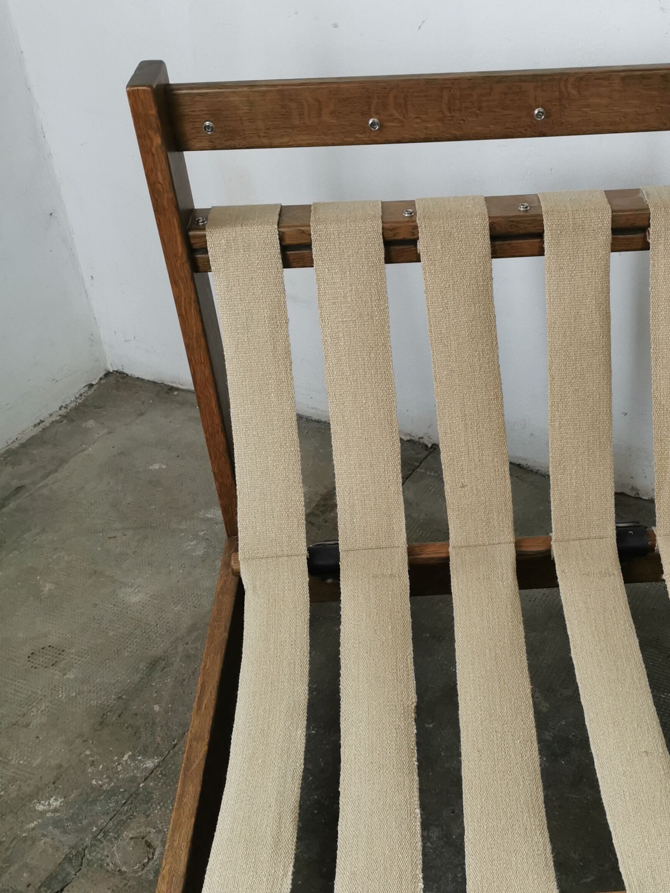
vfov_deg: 44.3
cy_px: 582
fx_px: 1084
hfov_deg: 33.8
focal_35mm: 42
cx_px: 489
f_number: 1.6
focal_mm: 5.56
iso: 200
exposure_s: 1/60
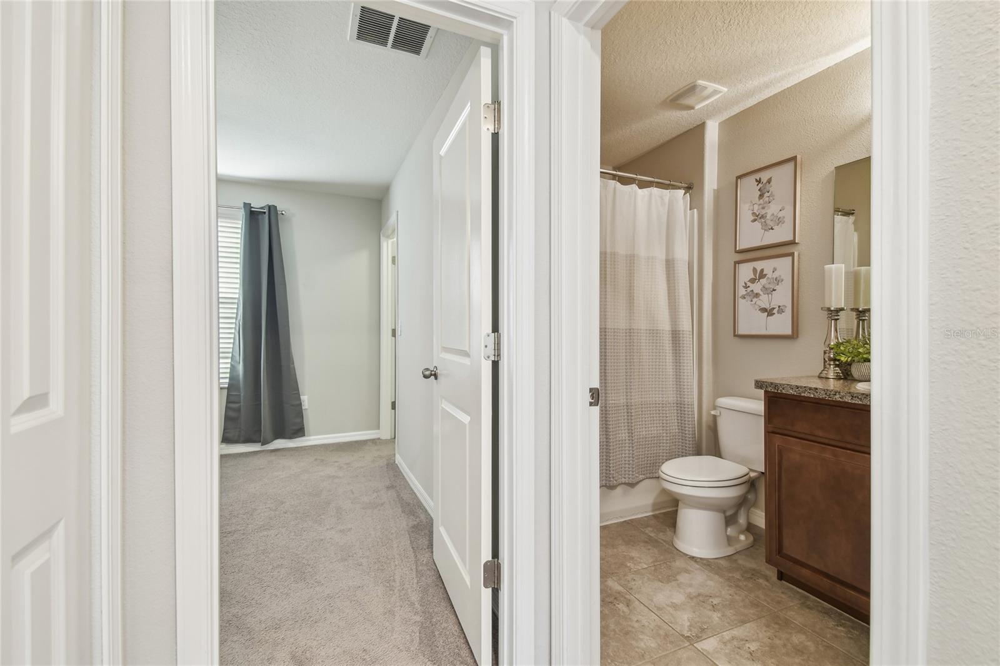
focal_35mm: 15
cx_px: 500
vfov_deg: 77.3
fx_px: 417
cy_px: 333
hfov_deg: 100.4
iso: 100
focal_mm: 10
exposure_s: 1/1.67
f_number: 7.1
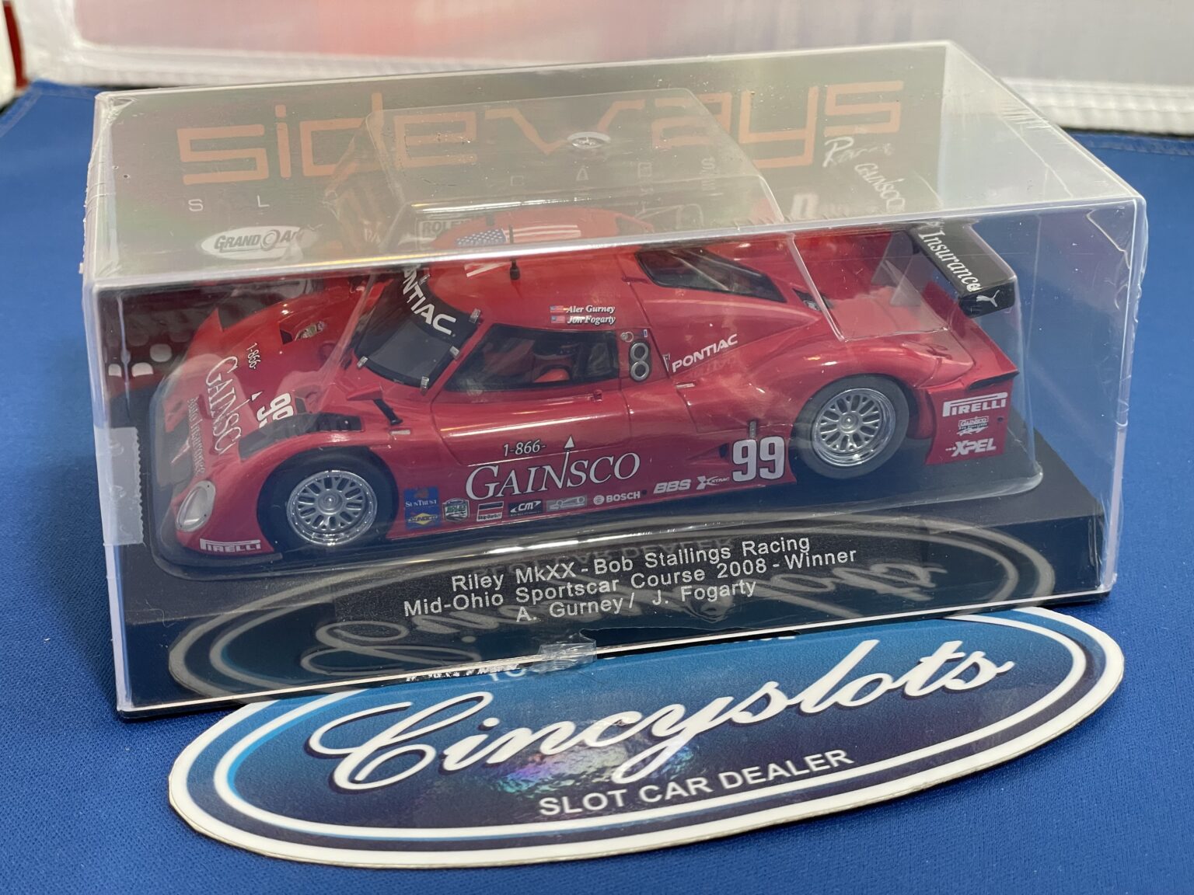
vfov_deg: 28.0
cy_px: 448
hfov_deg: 36.8
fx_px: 1794
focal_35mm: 52
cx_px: 597
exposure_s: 1/120
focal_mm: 6
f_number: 2
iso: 160
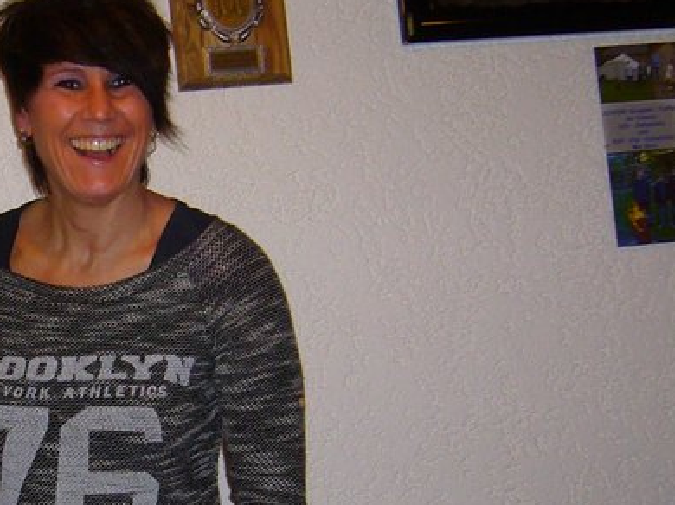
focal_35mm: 92
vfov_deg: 16.0
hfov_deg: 20.6
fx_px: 1793
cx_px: -5
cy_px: 322
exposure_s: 1/60
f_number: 2.8
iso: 125
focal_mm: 5.8
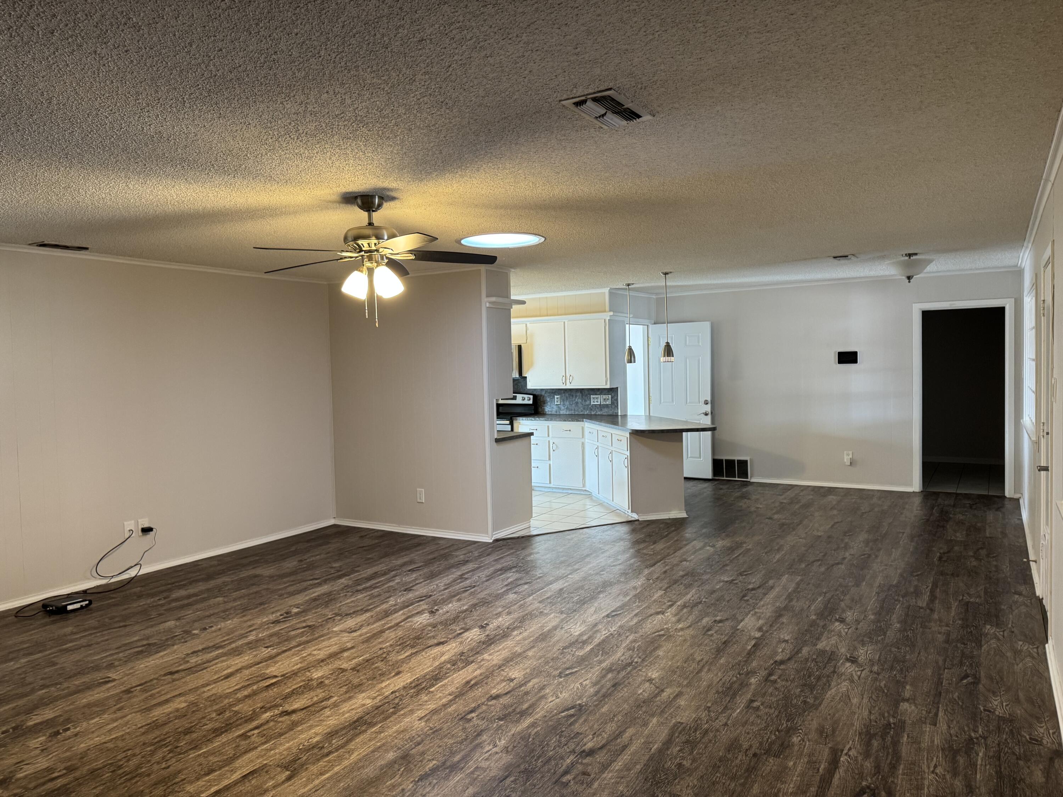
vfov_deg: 56.8
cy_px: 398
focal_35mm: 24
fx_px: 737
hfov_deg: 71.6
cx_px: 532
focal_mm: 6.76
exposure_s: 1/60
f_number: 1.78
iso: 320
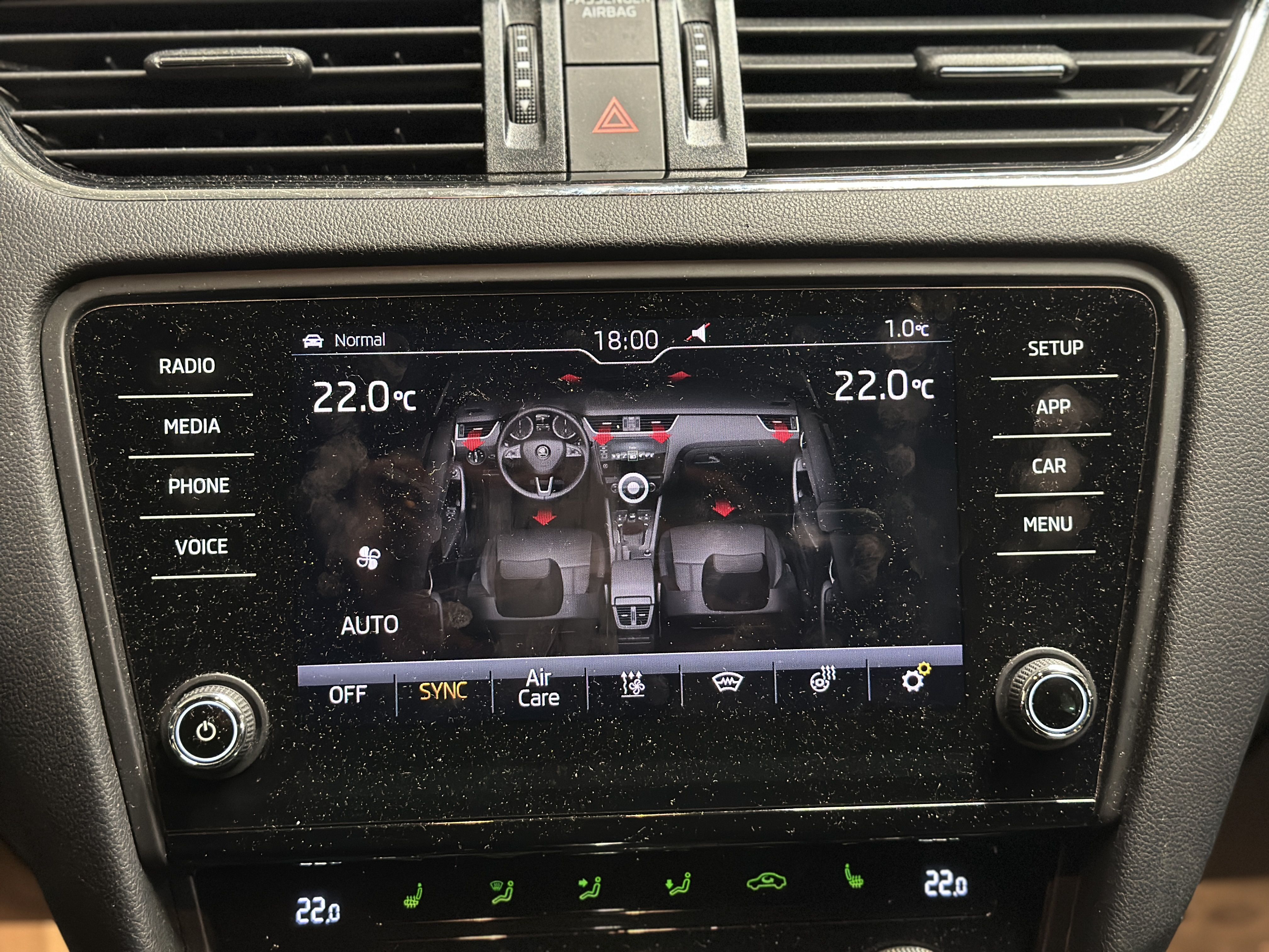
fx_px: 1760
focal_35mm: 48
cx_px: 634
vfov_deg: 30.3
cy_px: 476
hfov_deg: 39.7
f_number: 1.78
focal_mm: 6.86
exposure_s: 1/25
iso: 640
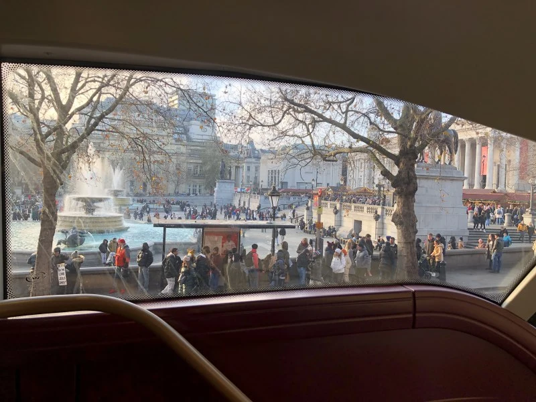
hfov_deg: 63.4
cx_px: 268
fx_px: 434
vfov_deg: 49.7
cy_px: 201
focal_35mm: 28
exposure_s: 1/165
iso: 20
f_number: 1.8
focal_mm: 4
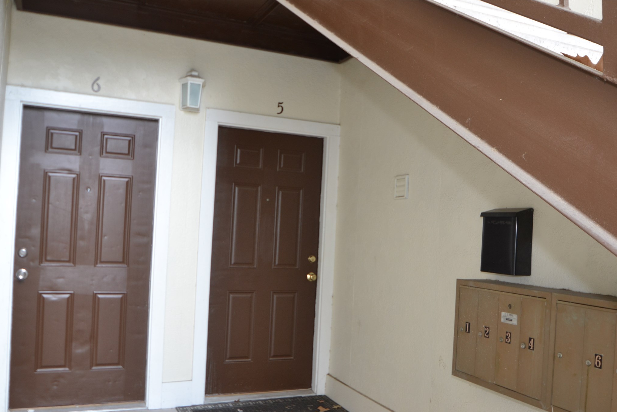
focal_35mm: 32
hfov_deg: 58.7
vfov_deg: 41.1
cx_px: 321
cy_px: 219
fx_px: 548
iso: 400
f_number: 4.2
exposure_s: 1/80
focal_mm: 20
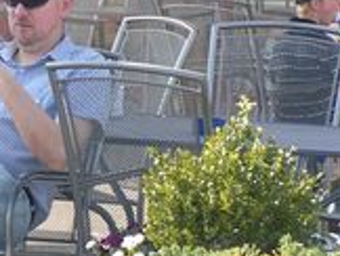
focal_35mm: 370
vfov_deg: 4.0
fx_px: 3640
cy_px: 31
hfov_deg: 5.3
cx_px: -52
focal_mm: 22.9
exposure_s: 1/125
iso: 50
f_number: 5
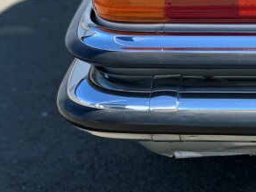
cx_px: 242
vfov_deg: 12.8
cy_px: -5
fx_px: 843
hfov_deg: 17.0
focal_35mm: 114
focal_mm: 6
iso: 16
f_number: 2.4
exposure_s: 1/516
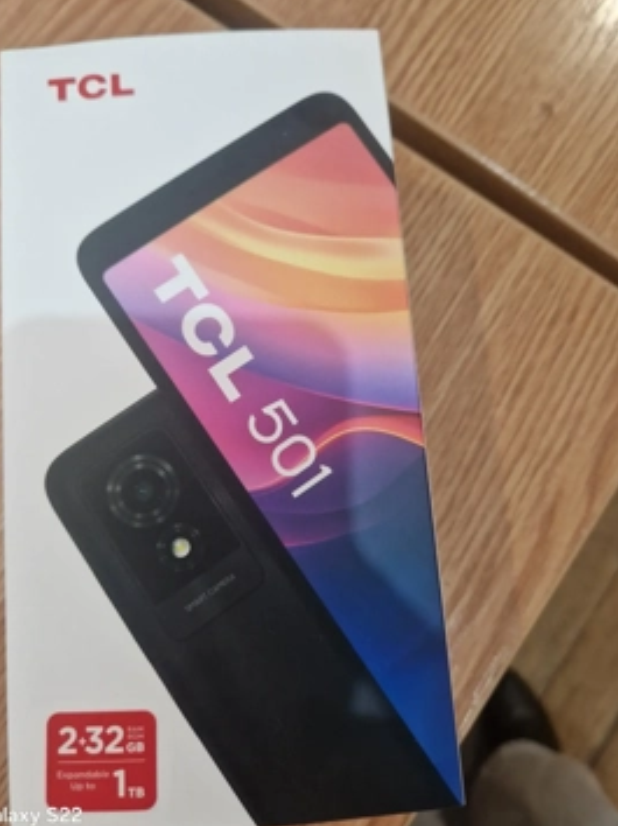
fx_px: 620
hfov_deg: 52.9
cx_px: 282
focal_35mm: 26
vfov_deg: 67.3
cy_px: 401
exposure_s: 1/100
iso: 400
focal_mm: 5.4
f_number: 1.8
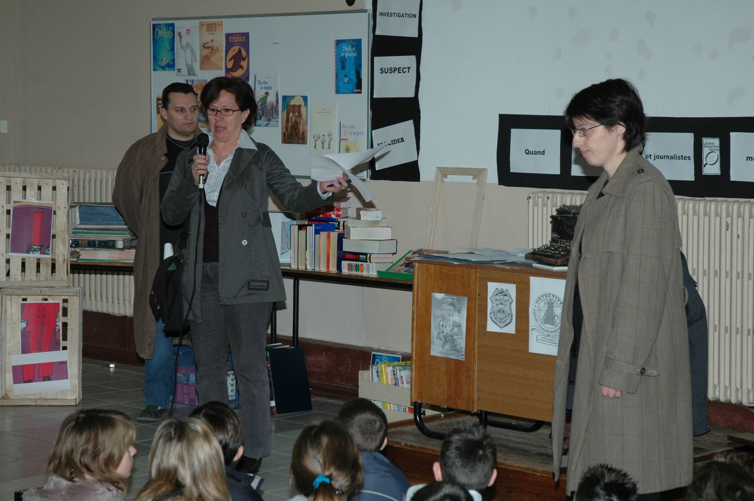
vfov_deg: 16.5
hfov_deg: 24.6
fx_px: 1726
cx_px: 377
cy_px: 250
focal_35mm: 82
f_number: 4.5
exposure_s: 1/60
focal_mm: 55
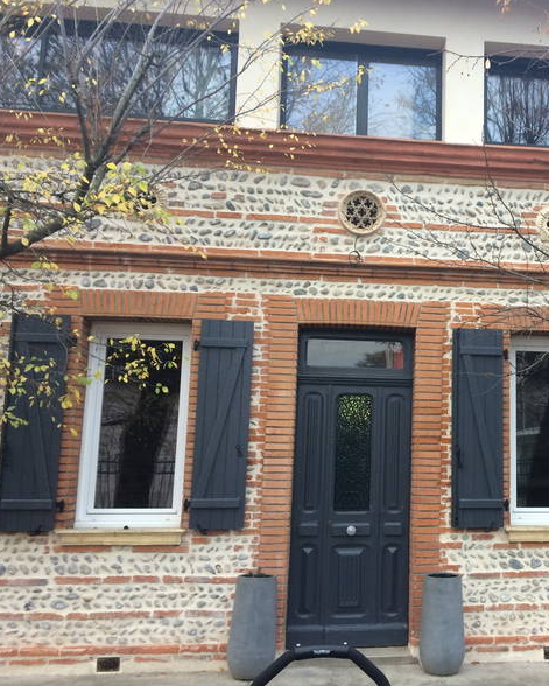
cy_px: 342
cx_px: 453
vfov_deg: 47.9
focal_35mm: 38
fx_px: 771
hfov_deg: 37.5
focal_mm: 4.15
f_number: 2.2
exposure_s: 1/33
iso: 40
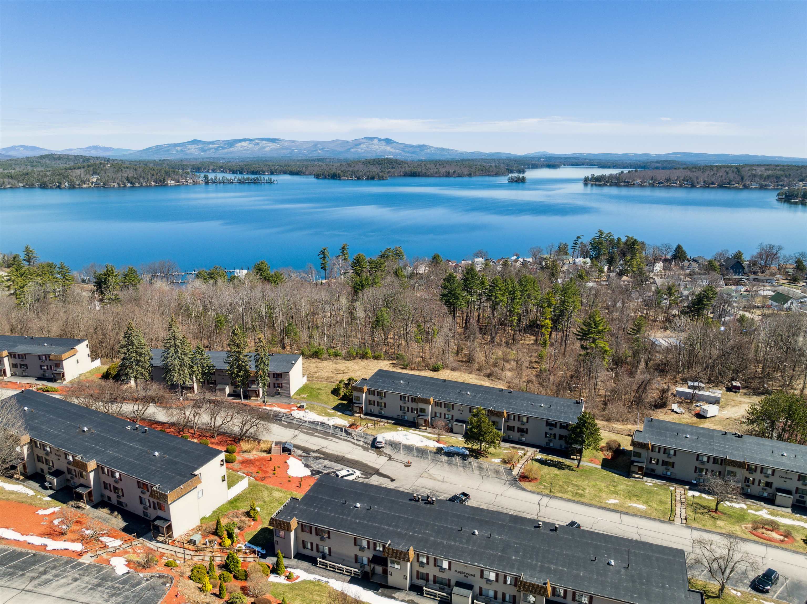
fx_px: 559
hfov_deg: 71.6
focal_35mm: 24
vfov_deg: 56.8
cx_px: 404
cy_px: 302
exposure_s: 1/1250
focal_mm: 12.3
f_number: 2.8
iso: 140
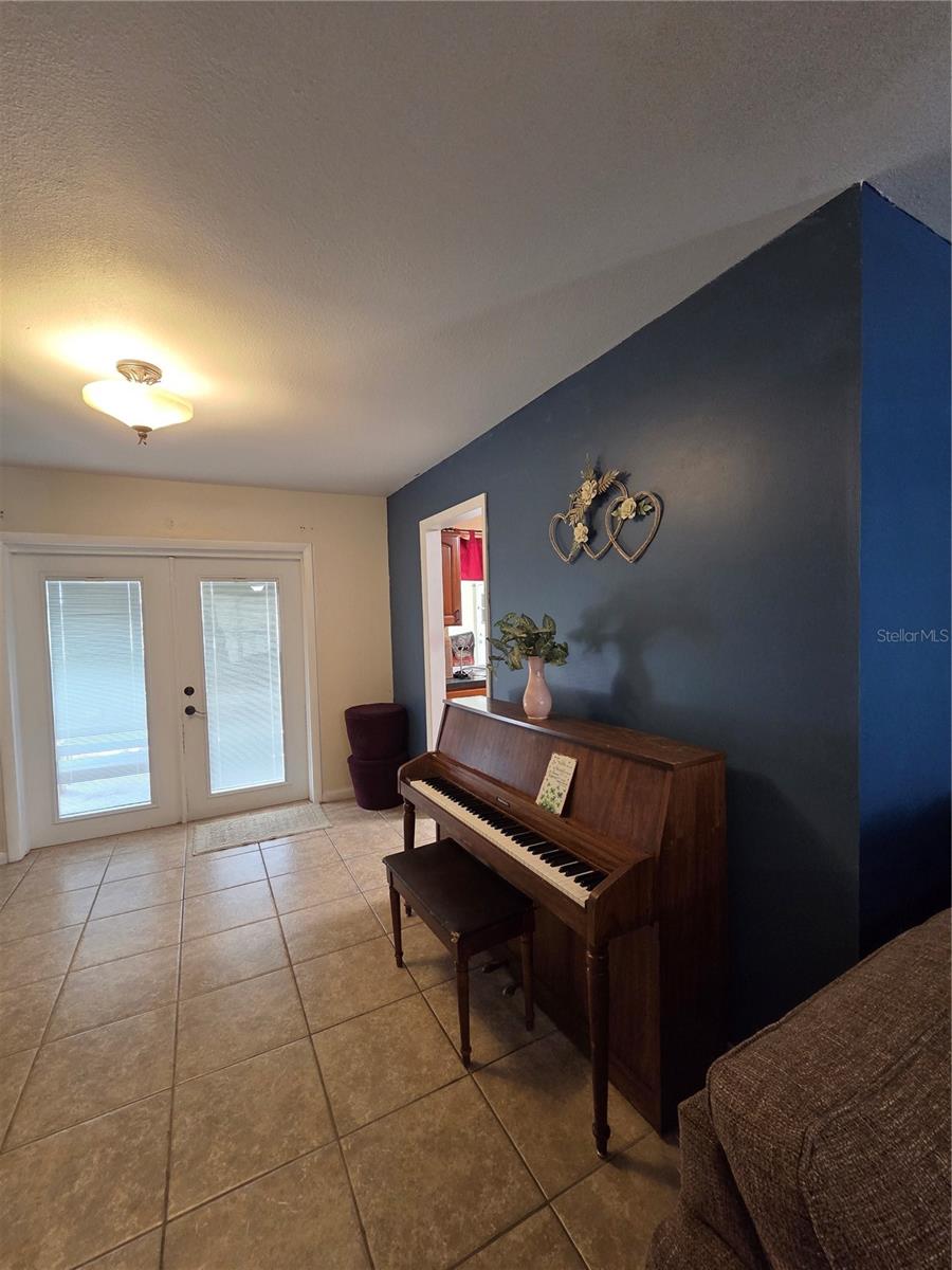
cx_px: 476
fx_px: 477
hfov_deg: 89.9
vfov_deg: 106.2
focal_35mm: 13
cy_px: 635
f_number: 2.2
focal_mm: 2.2
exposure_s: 1/60
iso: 500
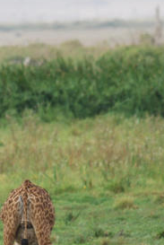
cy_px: 215
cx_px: 23
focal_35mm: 1537
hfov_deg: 0.9
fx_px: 10462
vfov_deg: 1.3
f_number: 5.6
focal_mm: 400
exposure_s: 1/160
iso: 100
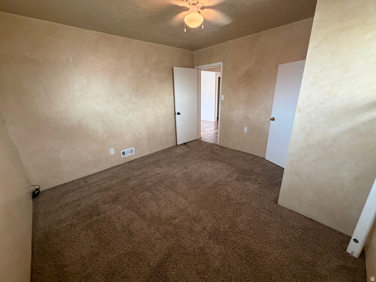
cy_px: 141
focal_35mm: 14
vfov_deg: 85.7
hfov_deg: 102.1
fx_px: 152
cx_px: 188
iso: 500
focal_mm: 2.22
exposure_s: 1/60
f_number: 2.2
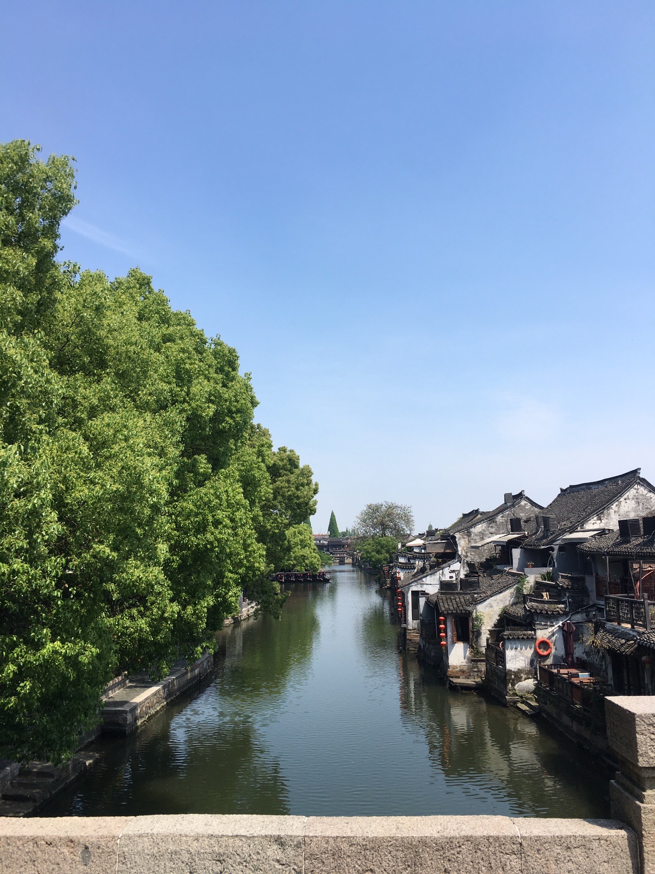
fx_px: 732
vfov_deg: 61.7
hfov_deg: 48.2
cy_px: 437
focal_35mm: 29
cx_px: 328
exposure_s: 1/1399
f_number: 2.2
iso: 25
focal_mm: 4.15
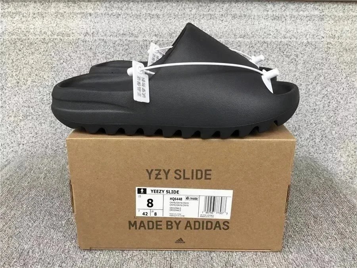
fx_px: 320
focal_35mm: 31
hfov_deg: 58.4
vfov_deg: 45.4
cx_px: 178
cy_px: 134
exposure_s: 1/112
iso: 25
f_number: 2.4
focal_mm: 3.3
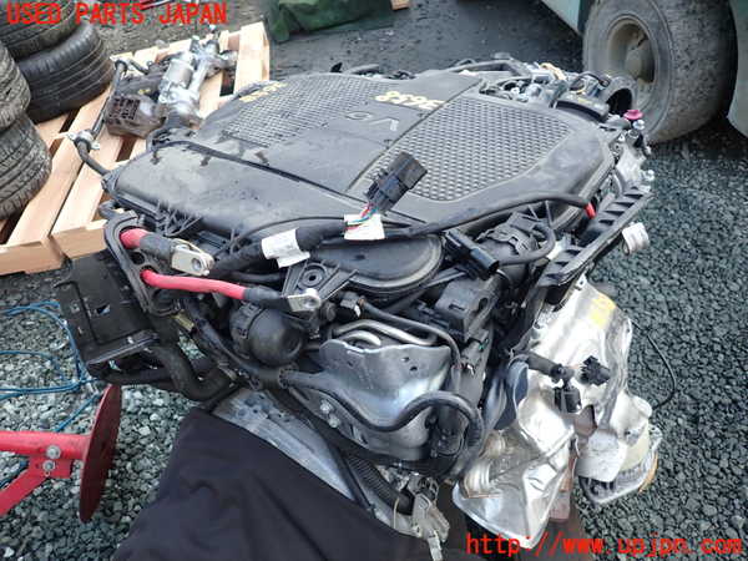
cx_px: 374
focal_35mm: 25
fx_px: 540
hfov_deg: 69.4
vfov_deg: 54.9
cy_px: 280
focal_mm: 4.5
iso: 125
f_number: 2
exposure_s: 1/60
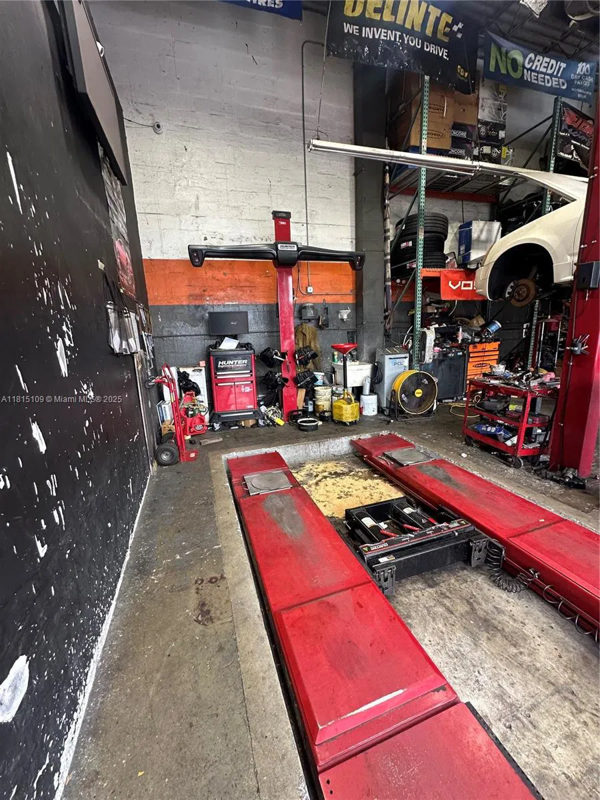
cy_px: 400
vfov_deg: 102.1
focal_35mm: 14
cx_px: 300
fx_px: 324
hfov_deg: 85.7
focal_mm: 2.22
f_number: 2.2
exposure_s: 1/120
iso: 160
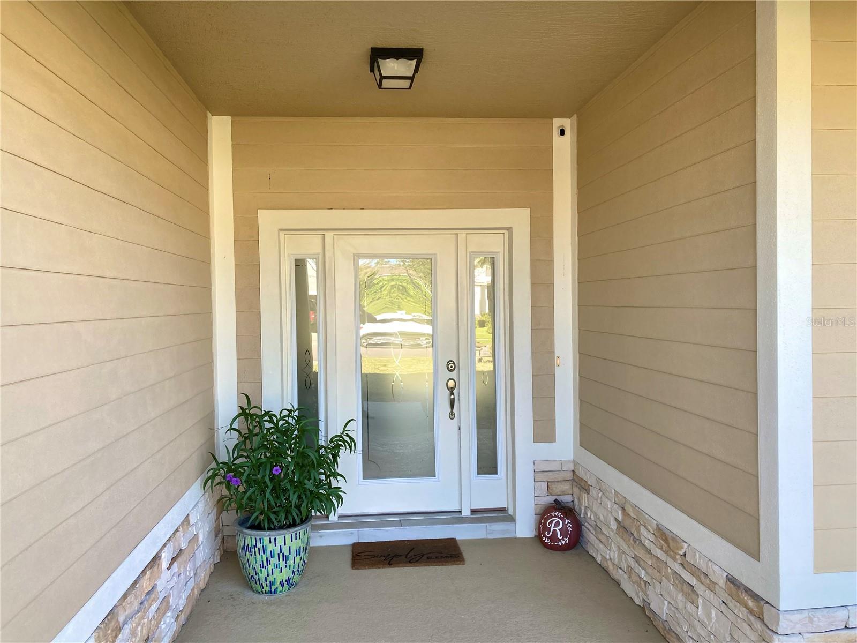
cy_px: 322
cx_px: 428
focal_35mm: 28
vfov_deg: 49.7
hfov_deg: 63.4
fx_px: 693
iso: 25
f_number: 1.8
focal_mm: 3.99
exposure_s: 1/120
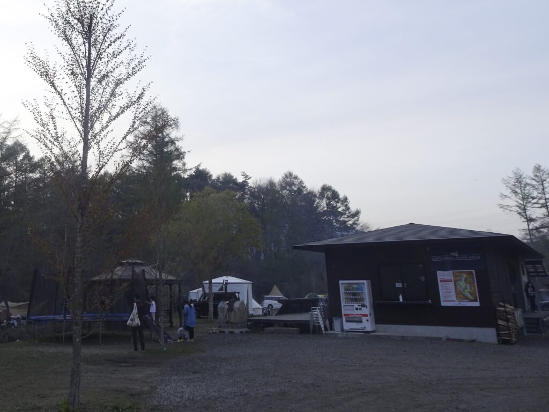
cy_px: 206
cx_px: 274
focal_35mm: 24
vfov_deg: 56.8
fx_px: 381
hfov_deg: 71.6
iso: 80
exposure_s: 1/125
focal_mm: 4.1
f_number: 3.5
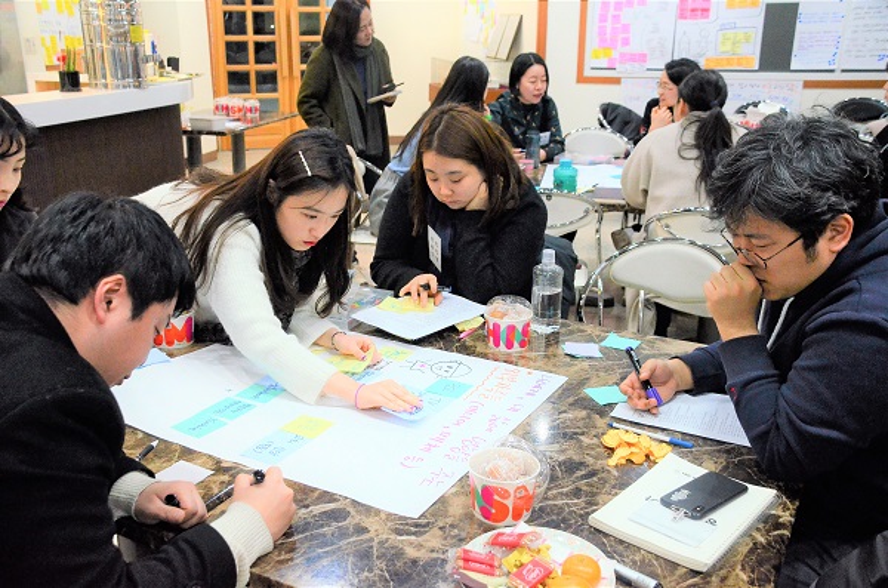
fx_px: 886
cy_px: 294
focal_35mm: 36
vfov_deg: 36.7
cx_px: 444
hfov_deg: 53.2
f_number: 4.5
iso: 2500
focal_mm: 24
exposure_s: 1/250
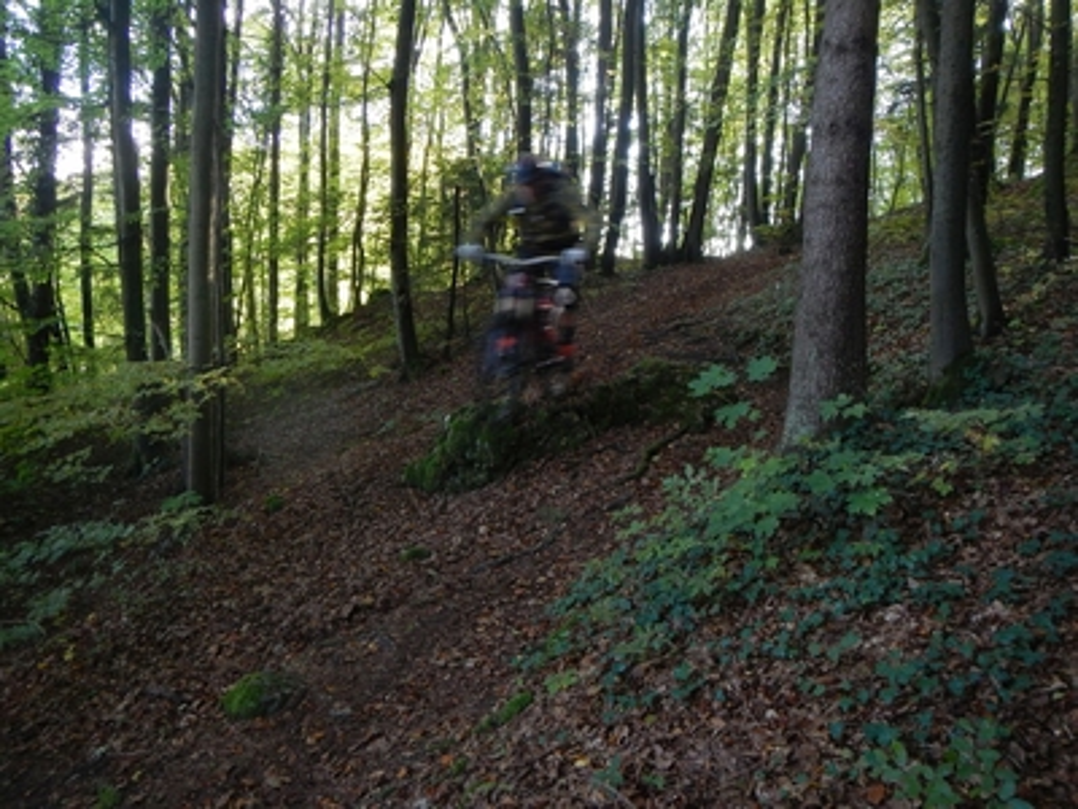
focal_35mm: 28
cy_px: 404
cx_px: 539
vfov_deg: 49.7
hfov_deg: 63.4
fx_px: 872
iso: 400
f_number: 3.9
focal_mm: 5
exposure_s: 1/25
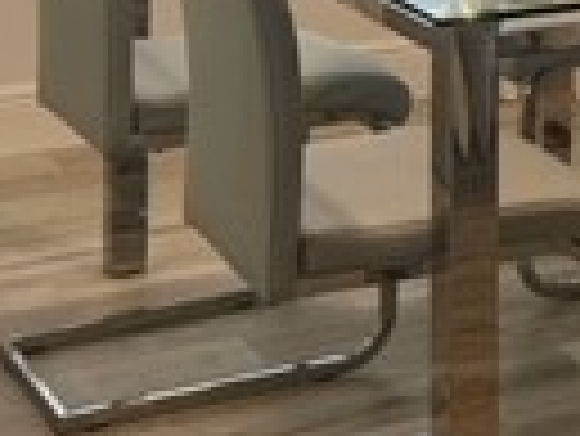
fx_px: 2163
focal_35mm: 129
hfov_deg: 14.2
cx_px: 895
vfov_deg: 10.9
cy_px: -319
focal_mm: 5.1
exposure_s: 1/120
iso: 125
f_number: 1.6
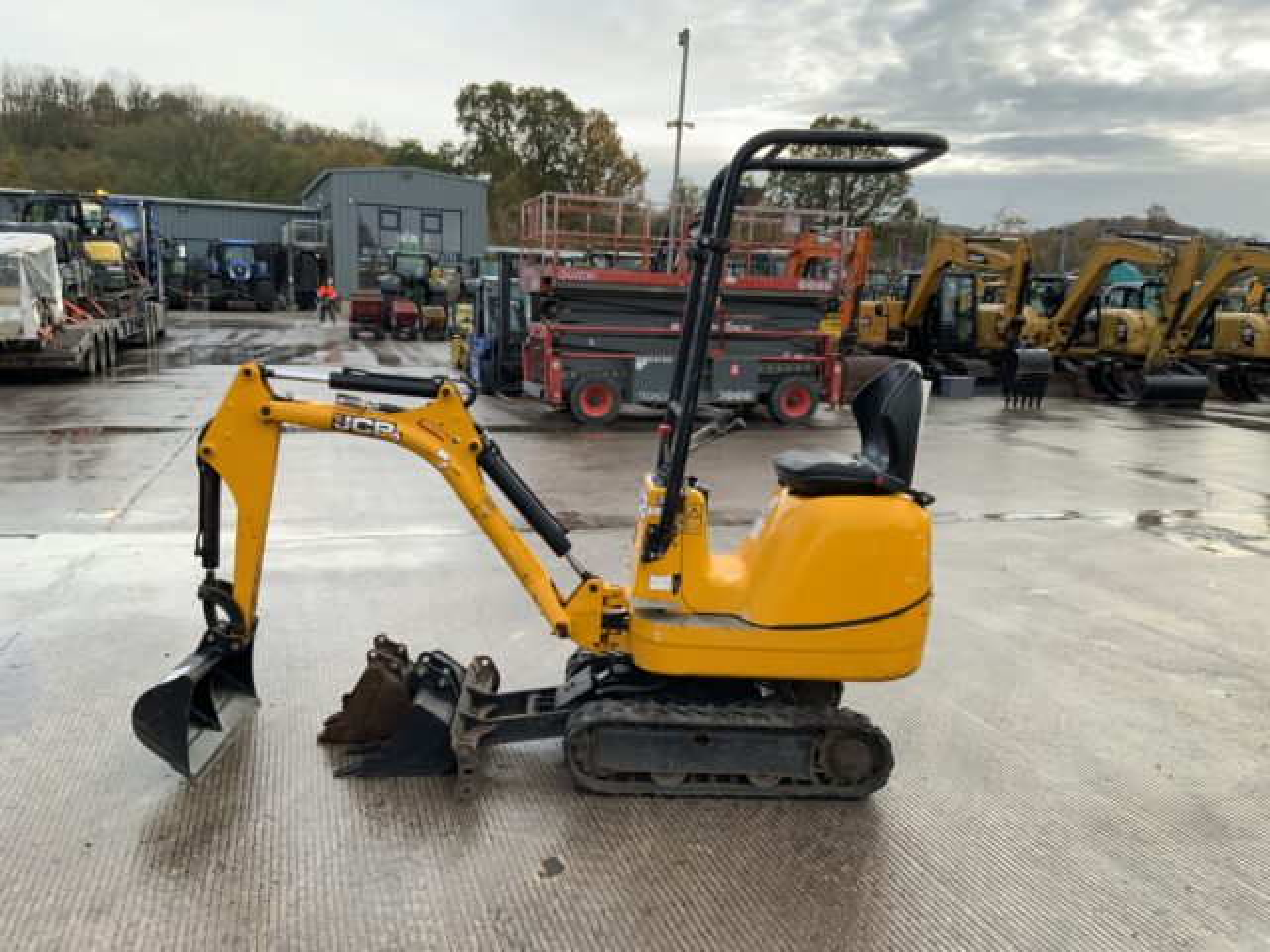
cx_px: 635
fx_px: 1064
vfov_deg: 48.2
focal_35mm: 29
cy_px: 476
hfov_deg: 61.7
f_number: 1.8
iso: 16
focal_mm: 3
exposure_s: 1/196
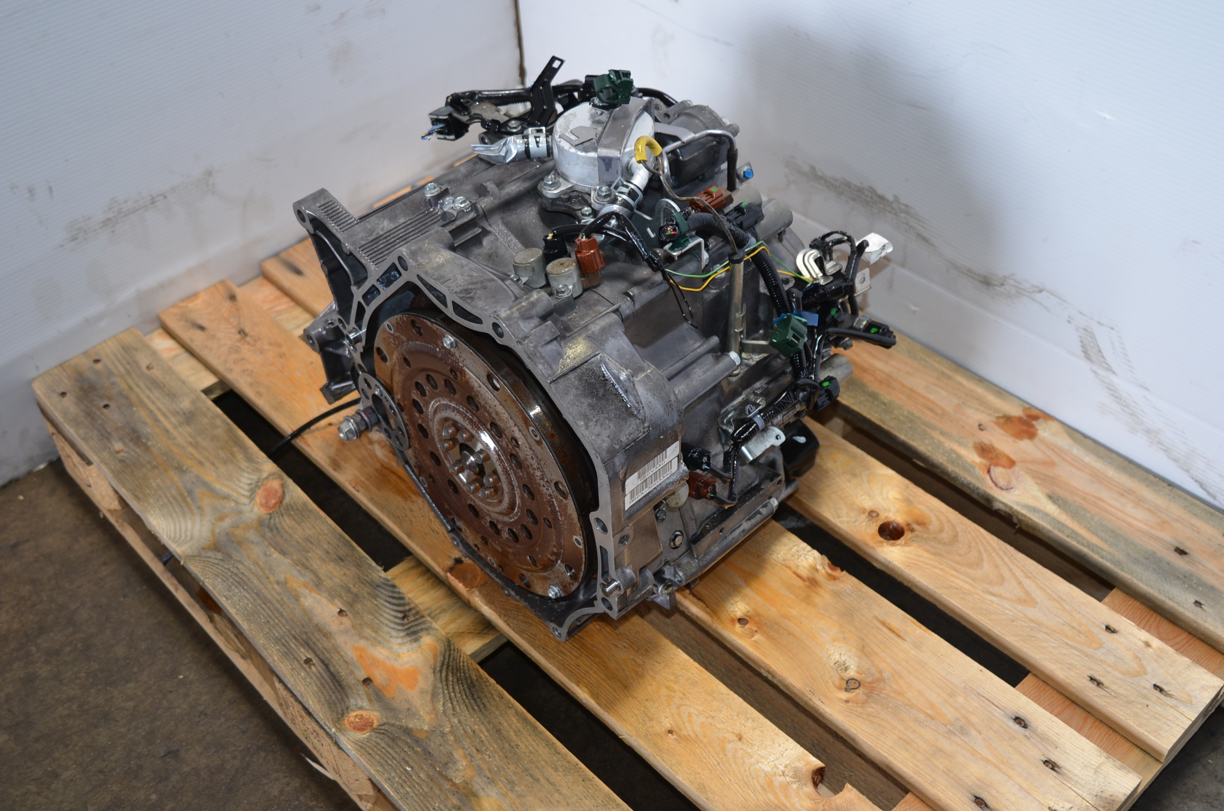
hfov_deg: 53.2
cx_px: 612
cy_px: 406
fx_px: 1221
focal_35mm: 36
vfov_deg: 36.7
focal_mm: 24
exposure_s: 1/100
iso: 400
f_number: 3.5
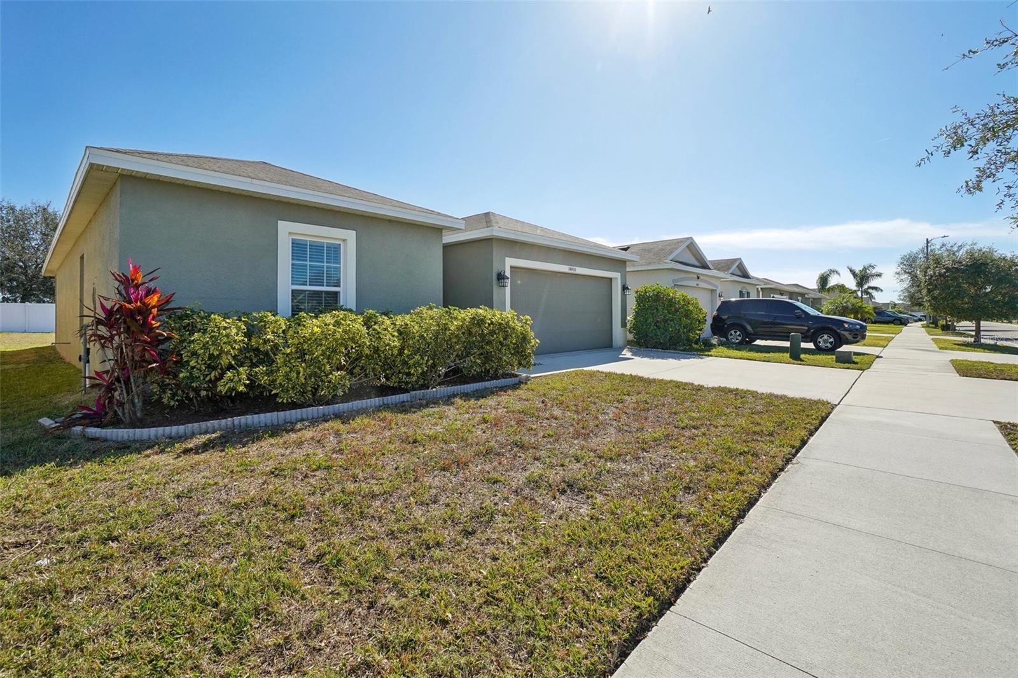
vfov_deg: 77.3
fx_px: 424
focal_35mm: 15
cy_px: 339
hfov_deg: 100.4
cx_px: 509
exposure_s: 1/800
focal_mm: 10
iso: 400
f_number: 8
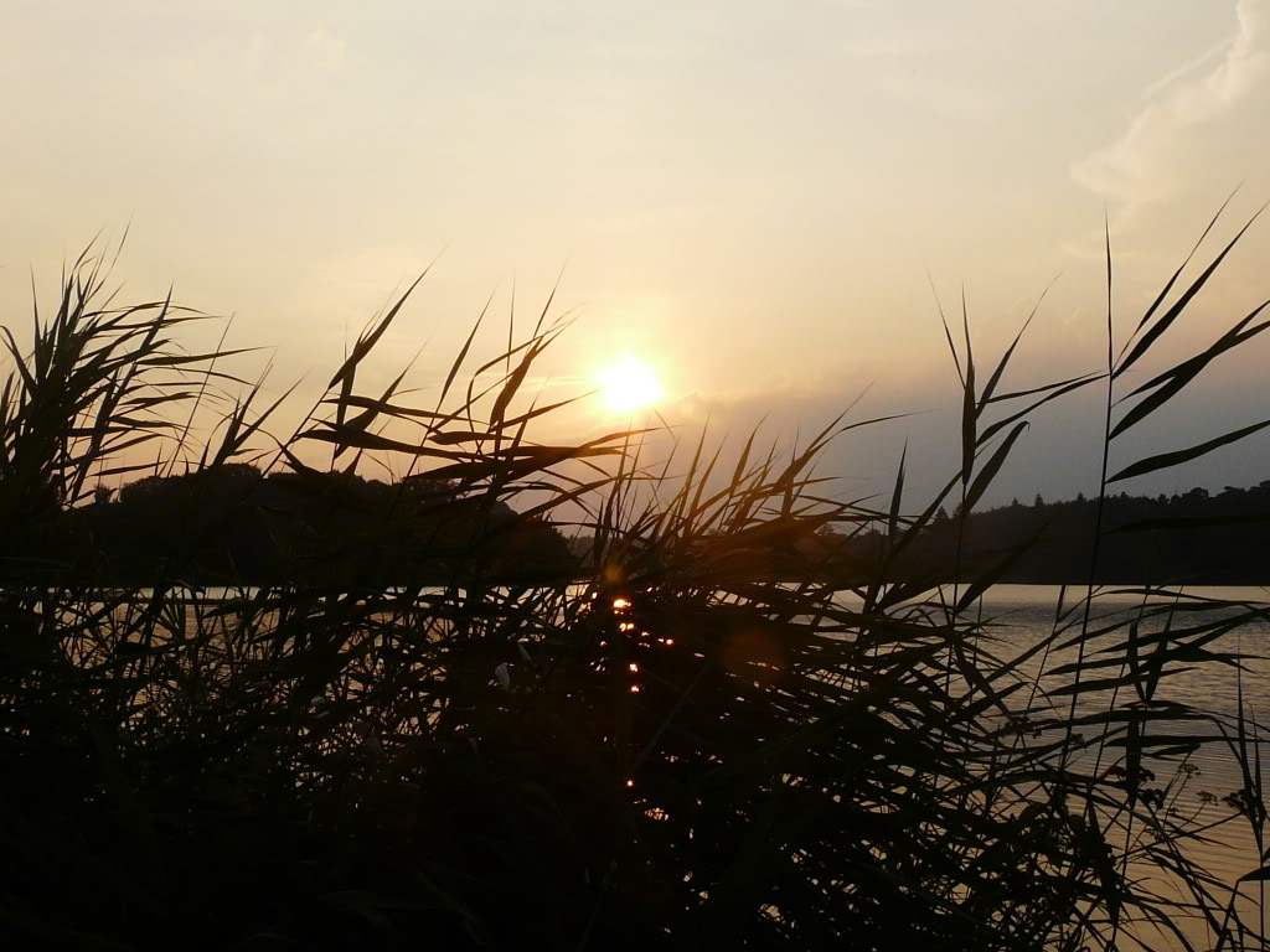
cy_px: 476
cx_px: 635
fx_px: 1651
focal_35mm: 45
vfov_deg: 32.2
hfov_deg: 42.1
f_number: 5.6
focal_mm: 4.6
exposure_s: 1/400
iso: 100
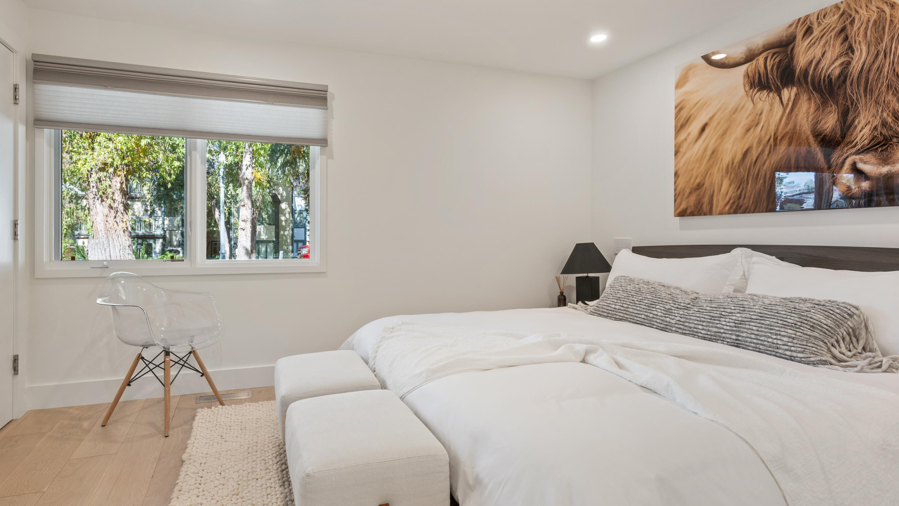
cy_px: 251
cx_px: 401
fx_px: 477
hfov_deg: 86.3
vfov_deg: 55.9
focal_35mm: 20
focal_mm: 17
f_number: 7.1
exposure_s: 1.3
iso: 100
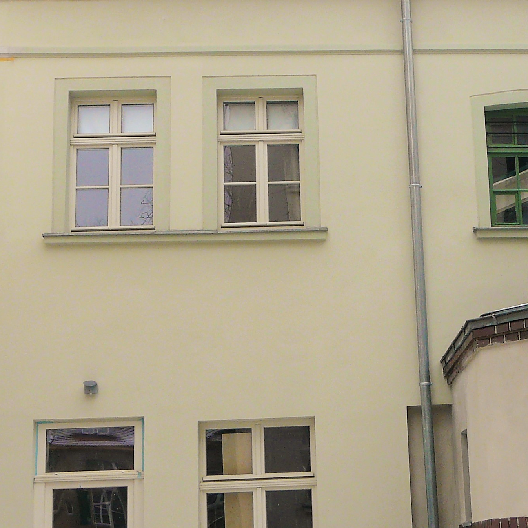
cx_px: 410
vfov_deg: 28.6
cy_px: 291
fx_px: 1035
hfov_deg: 28.1
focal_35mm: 60
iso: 100
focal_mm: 4.6
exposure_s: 1/200
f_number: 4
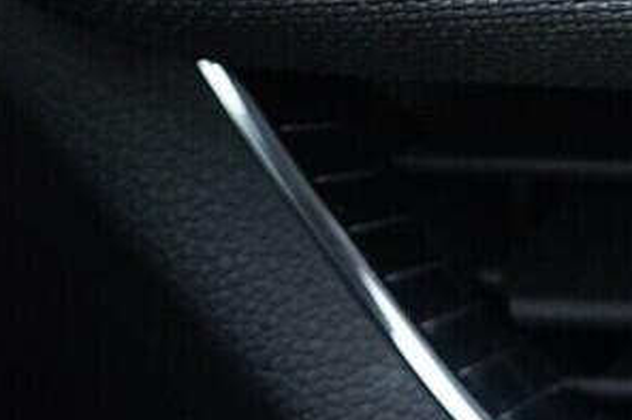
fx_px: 3070
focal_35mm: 175
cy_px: 578
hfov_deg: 10.2
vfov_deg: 7.7
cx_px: 1527
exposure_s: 1/40
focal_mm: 24
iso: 640
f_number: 2.8
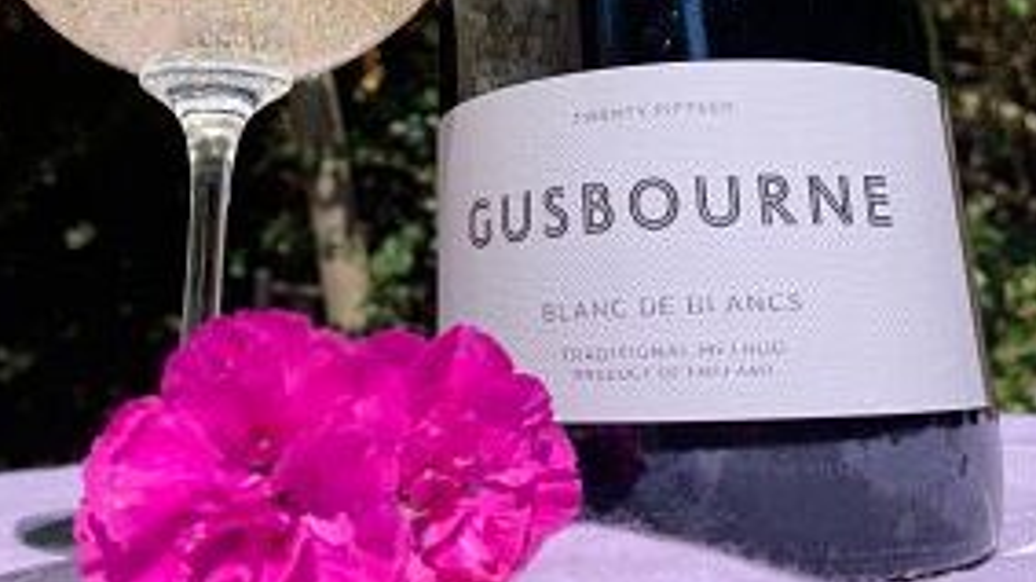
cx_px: 505
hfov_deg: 50.5
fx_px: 1099
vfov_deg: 27.0
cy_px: -73
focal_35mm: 40
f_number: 1.8
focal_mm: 4.25
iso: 25
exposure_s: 1/1779
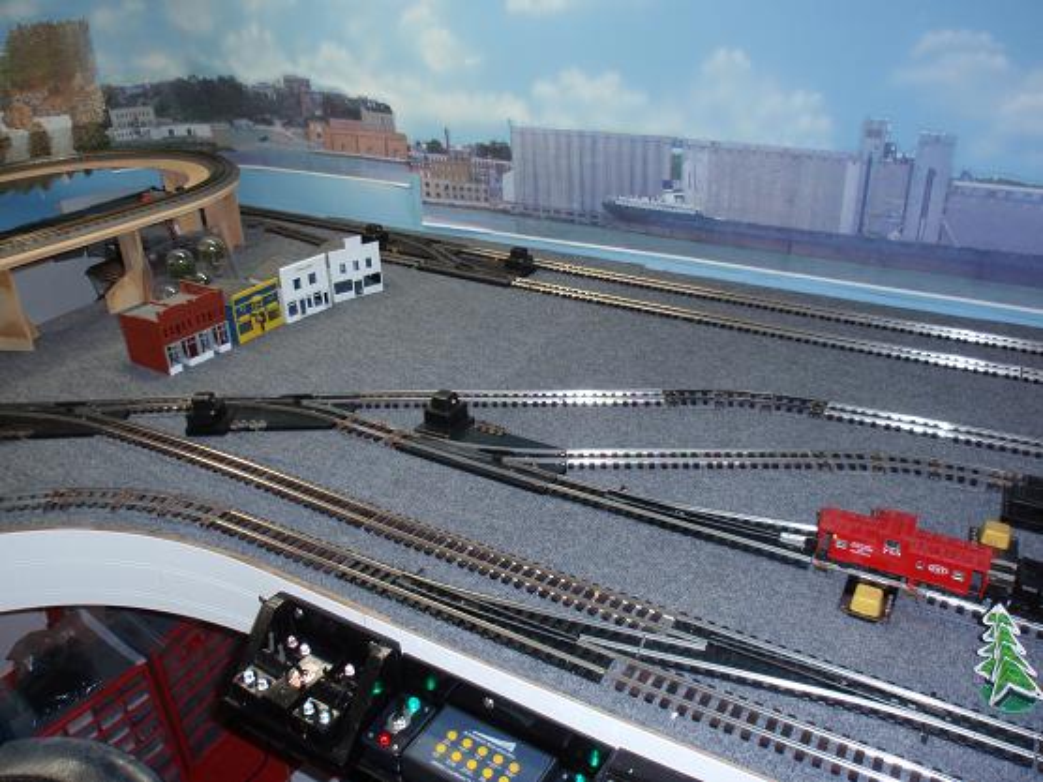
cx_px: 522
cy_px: 391
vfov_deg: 49.7
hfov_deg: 63.4
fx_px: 844
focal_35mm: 28
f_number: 3.2
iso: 100
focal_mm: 5
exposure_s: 1/30
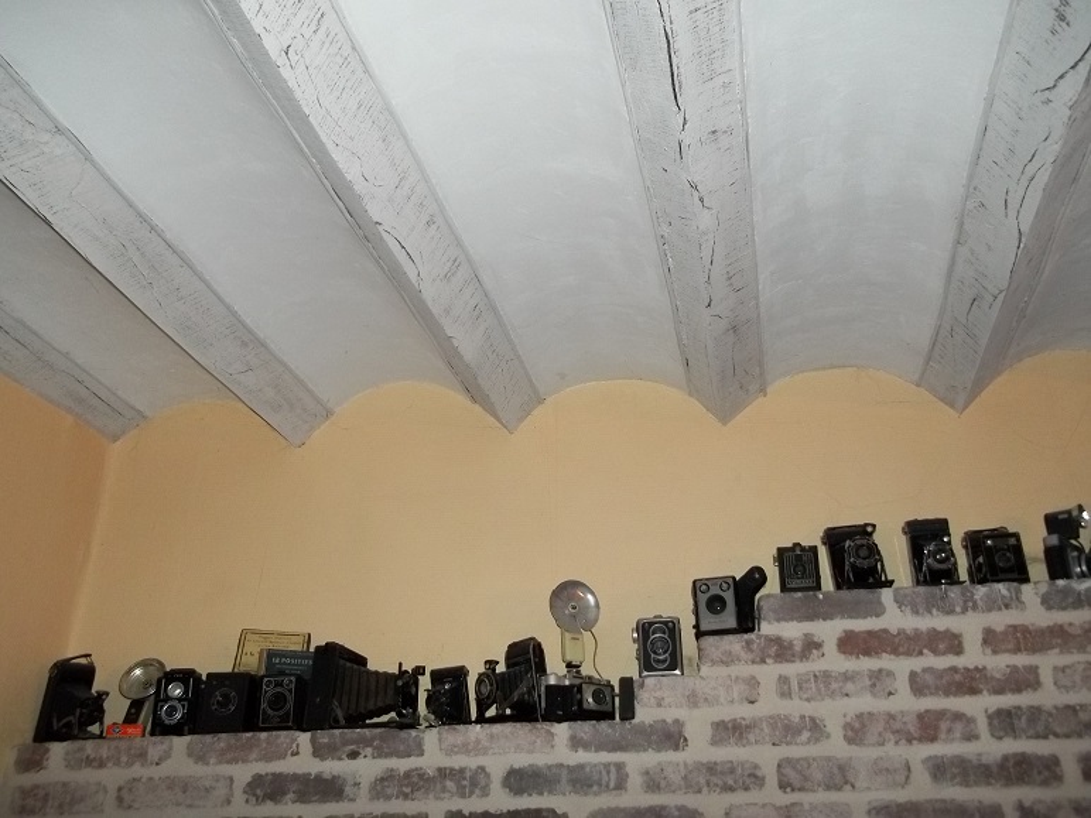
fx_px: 1009
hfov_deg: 56.8
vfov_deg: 44.2
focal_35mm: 32
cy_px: 409
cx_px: 546
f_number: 2.9
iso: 250
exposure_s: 1/30
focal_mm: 5.7
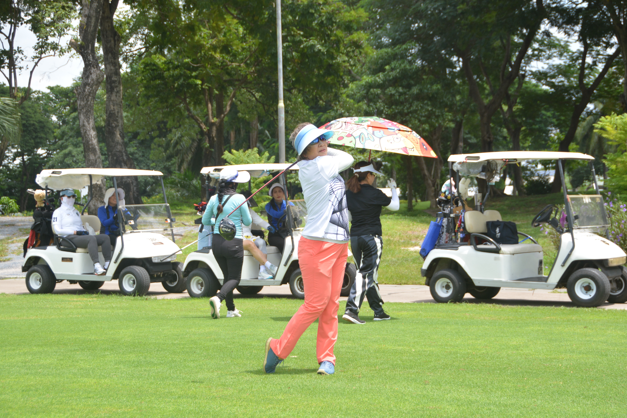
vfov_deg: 17.3
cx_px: 316
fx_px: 1376
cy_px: 208
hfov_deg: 25.7
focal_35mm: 79
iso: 400
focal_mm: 52
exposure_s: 1/1000
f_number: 5.6
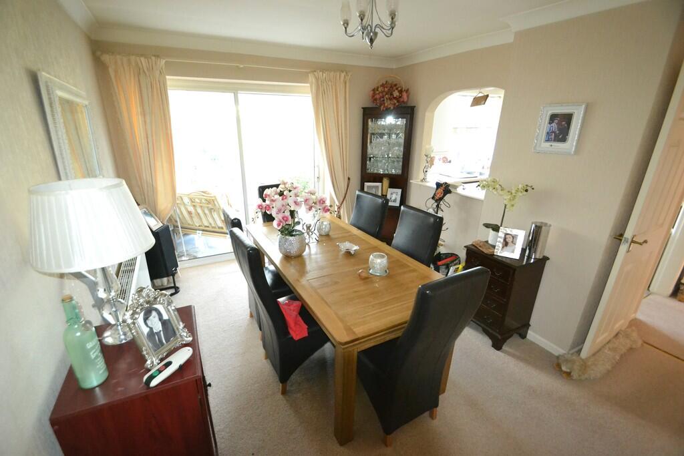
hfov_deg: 100.4
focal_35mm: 15
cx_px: 342
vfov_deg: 77.3
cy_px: 228
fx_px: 285
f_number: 3.5
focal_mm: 10
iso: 3200
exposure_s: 1/60
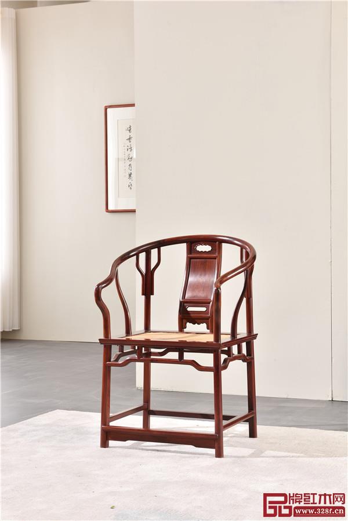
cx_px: 174
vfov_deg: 28.8
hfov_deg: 19.5
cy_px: 260
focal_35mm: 70
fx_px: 1014
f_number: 11
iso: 100
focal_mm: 70
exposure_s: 4
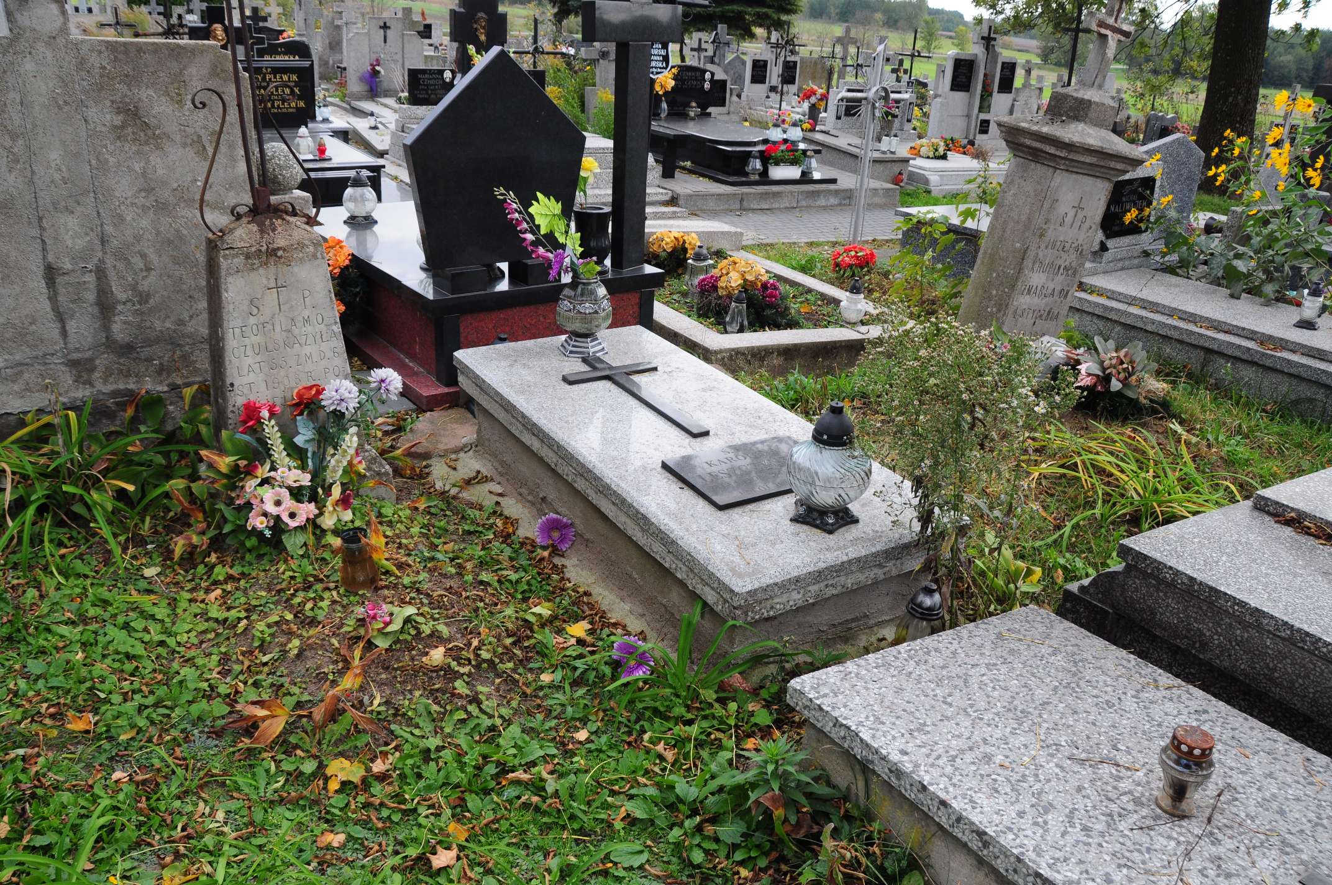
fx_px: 998
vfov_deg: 47.8
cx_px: 666
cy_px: 442
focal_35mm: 27
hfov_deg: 67.4
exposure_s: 1/400
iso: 500
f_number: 7.1
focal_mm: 18
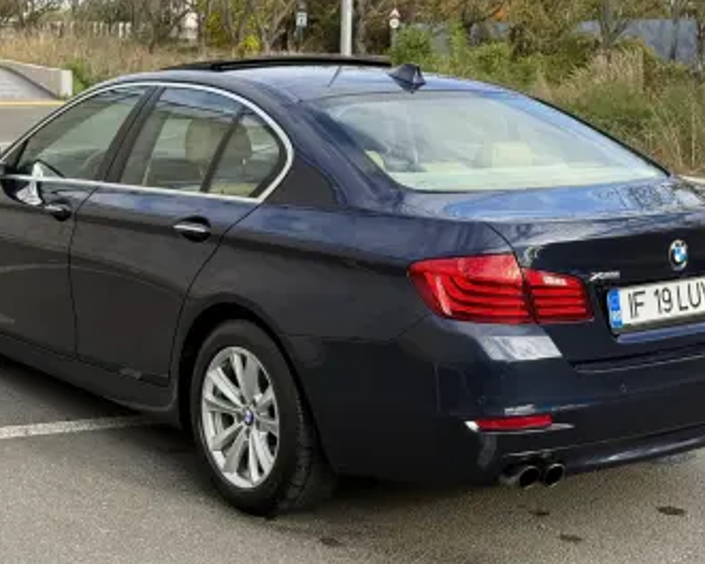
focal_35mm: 51
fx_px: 1064
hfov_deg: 36.6
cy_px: 283
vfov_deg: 29.7
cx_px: 347
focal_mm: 6.76
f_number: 1.78
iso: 100
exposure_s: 1/1070
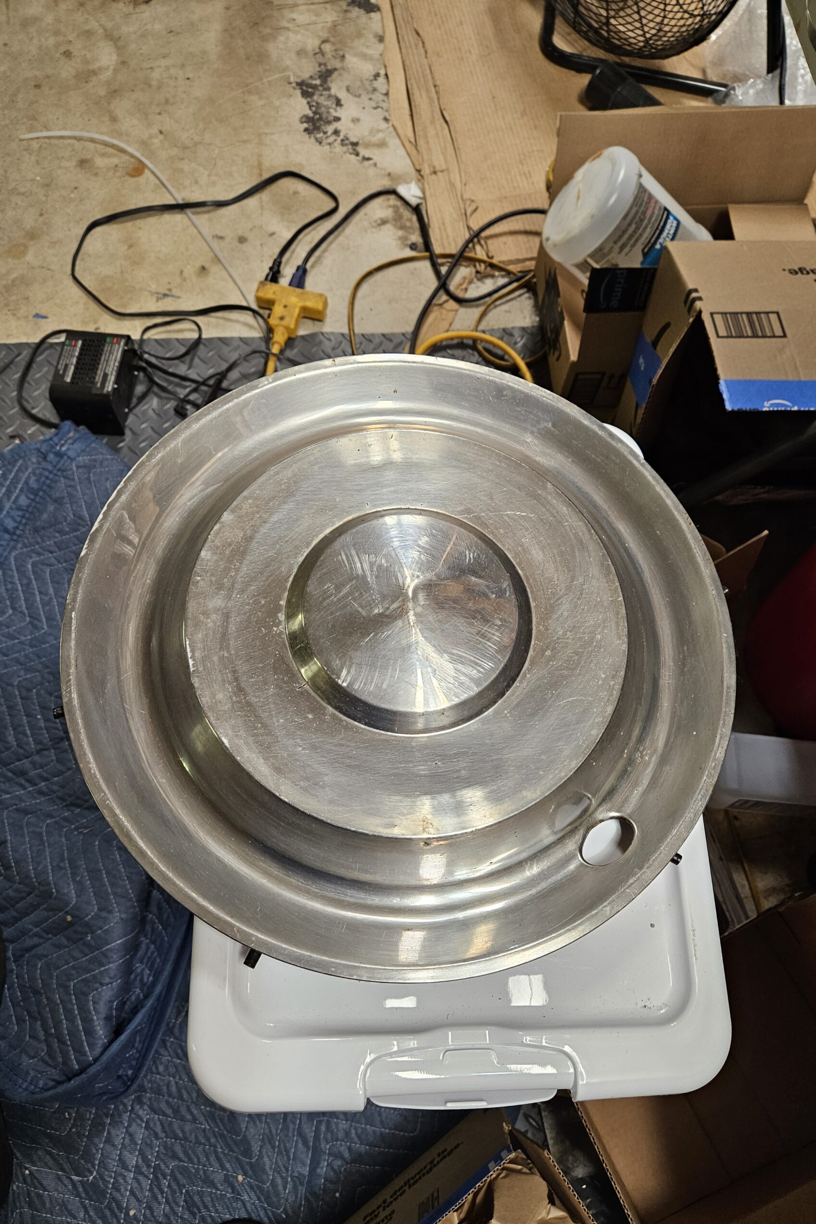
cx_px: 430
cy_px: 613
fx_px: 816
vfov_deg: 73.7
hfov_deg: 53.1
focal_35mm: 24
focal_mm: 5.4
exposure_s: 1/120
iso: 160
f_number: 1.8
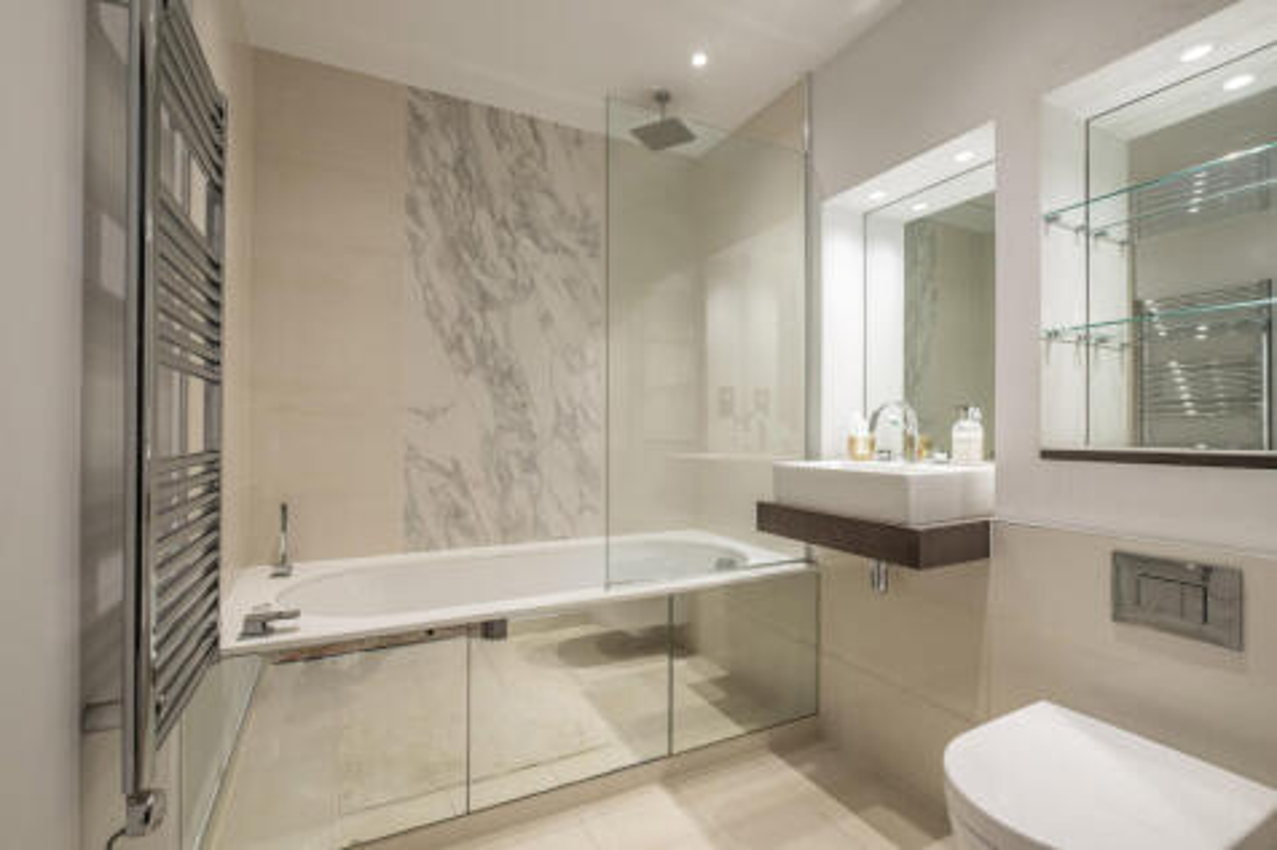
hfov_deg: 100.4
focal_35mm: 15
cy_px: 425
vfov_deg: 77.3
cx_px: 638
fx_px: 532
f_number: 7.1
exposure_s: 1/4
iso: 160
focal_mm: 10
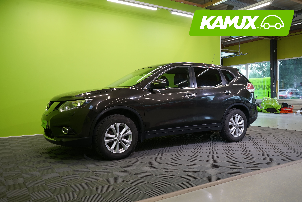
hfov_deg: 61.9
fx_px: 252
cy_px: 101
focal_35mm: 30
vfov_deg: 43.6
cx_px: 151
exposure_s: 1/30
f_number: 6.3
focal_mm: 30
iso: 500
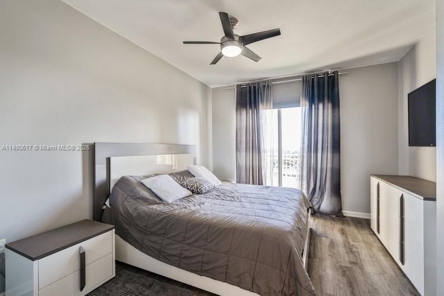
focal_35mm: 16
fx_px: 197
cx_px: 222
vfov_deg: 73.7
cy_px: 148
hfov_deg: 96.7
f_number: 8
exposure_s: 1/13
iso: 500
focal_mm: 16
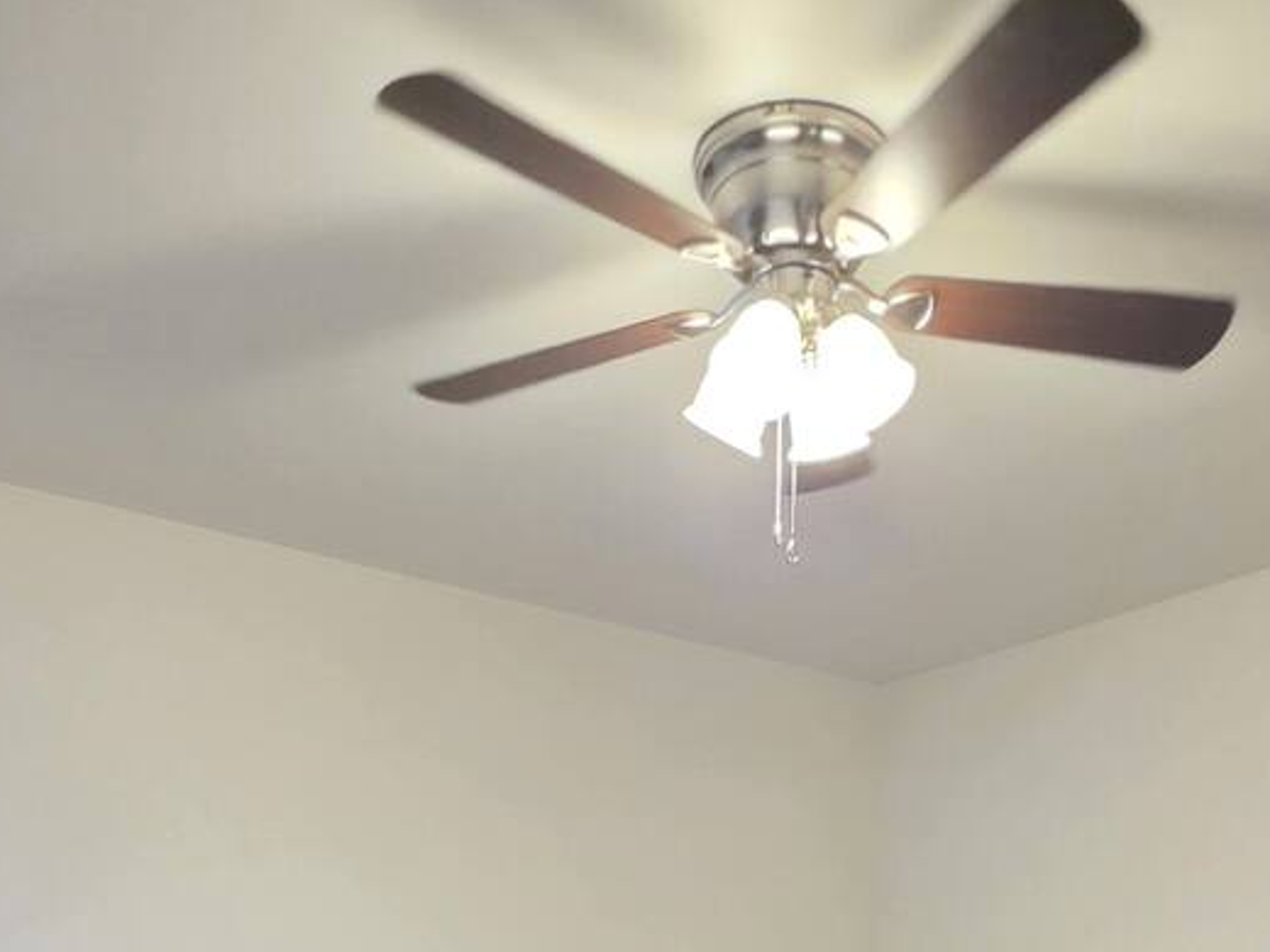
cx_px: 674
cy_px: 1316
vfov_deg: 29.5
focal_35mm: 36
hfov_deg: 51.3
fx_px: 1321
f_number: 1.9
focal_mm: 2.2
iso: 250
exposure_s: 1/60
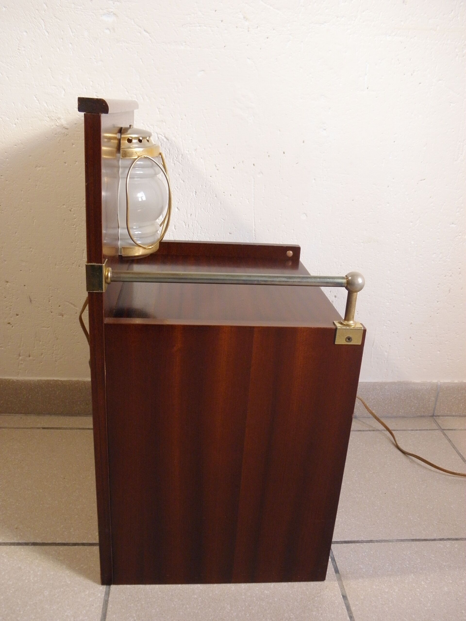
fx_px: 538
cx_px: 233
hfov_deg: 46.8
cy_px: 310
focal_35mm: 30
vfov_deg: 60.0
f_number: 3.6
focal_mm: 5.5
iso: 160
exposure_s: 1/30
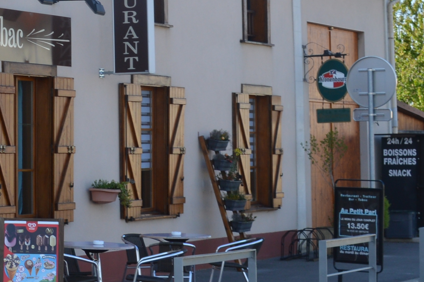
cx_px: -135
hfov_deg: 13.9
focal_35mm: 141
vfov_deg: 9.7
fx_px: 1662
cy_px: 100
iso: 100
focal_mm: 21
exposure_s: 1/200
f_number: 7.1
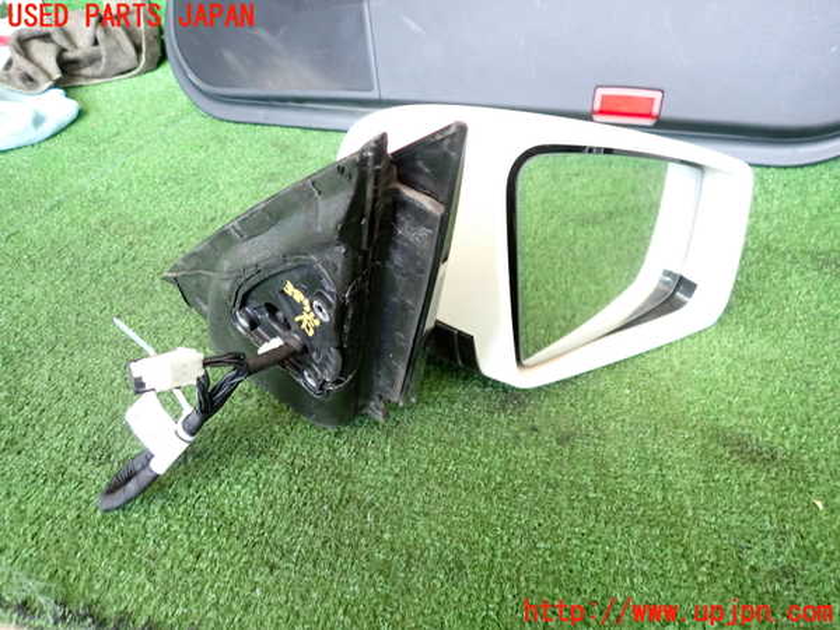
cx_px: 420
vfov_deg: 54.9
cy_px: 315
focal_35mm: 25
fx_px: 607
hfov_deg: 69.4
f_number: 2
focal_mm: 4.5
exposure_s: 1/30
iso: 400
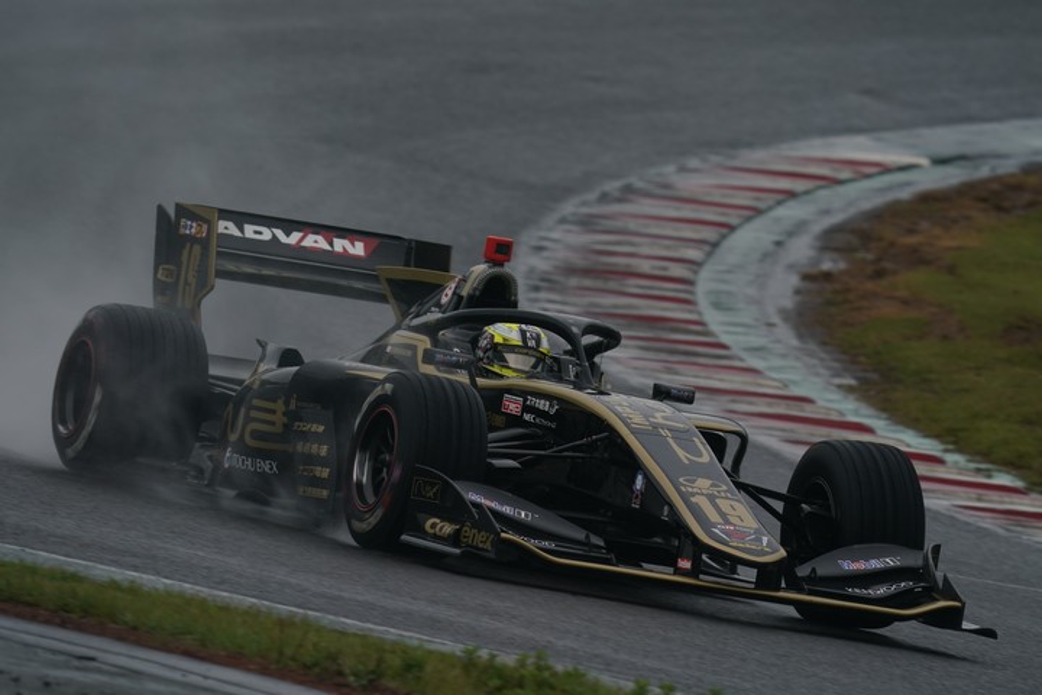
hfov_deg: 3.4
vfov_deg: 2.3
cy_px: 348
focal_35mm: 600
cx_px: 521
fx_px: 17365
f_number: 10
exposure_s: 1/800
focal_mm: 600
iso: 320
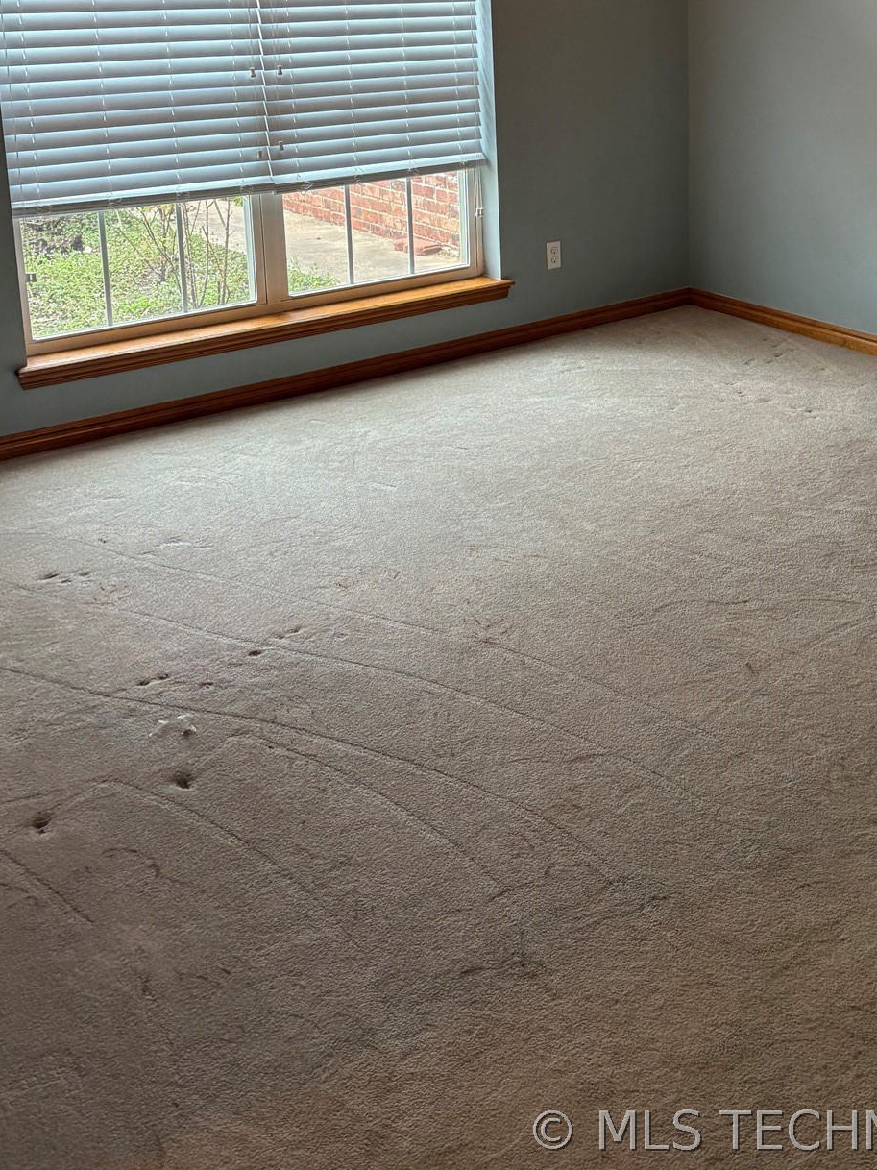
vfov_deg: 43.8
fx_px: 1385
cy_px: 251
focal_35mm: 41
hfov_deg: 34.3
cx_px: 667
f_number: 1.6
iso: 200
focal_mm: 5.96
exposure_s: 1/120
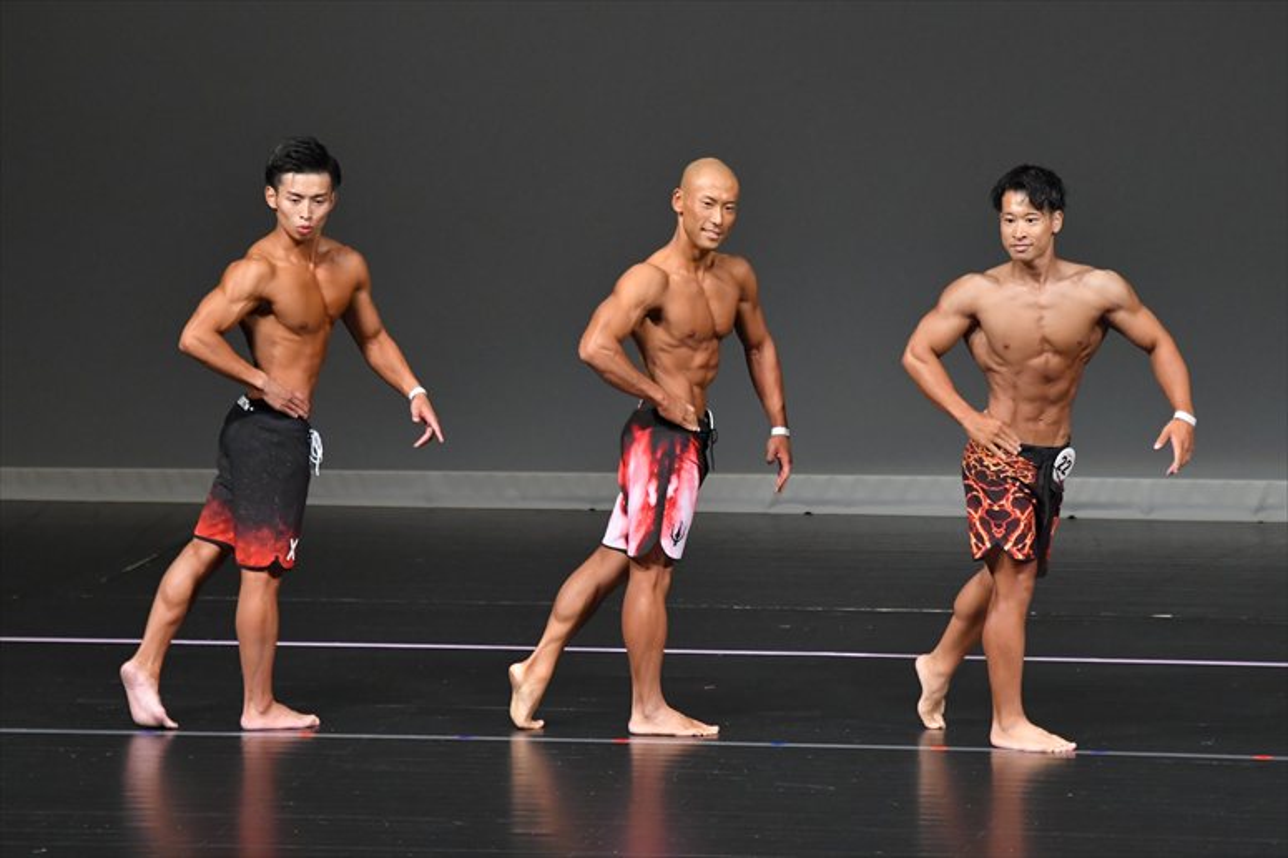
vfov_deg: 4.8
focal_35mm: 285
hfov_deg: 7.2
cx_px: 644
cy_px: 429
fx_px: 10192
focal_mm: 190
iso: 4000
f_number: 5.6
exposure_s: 1/400
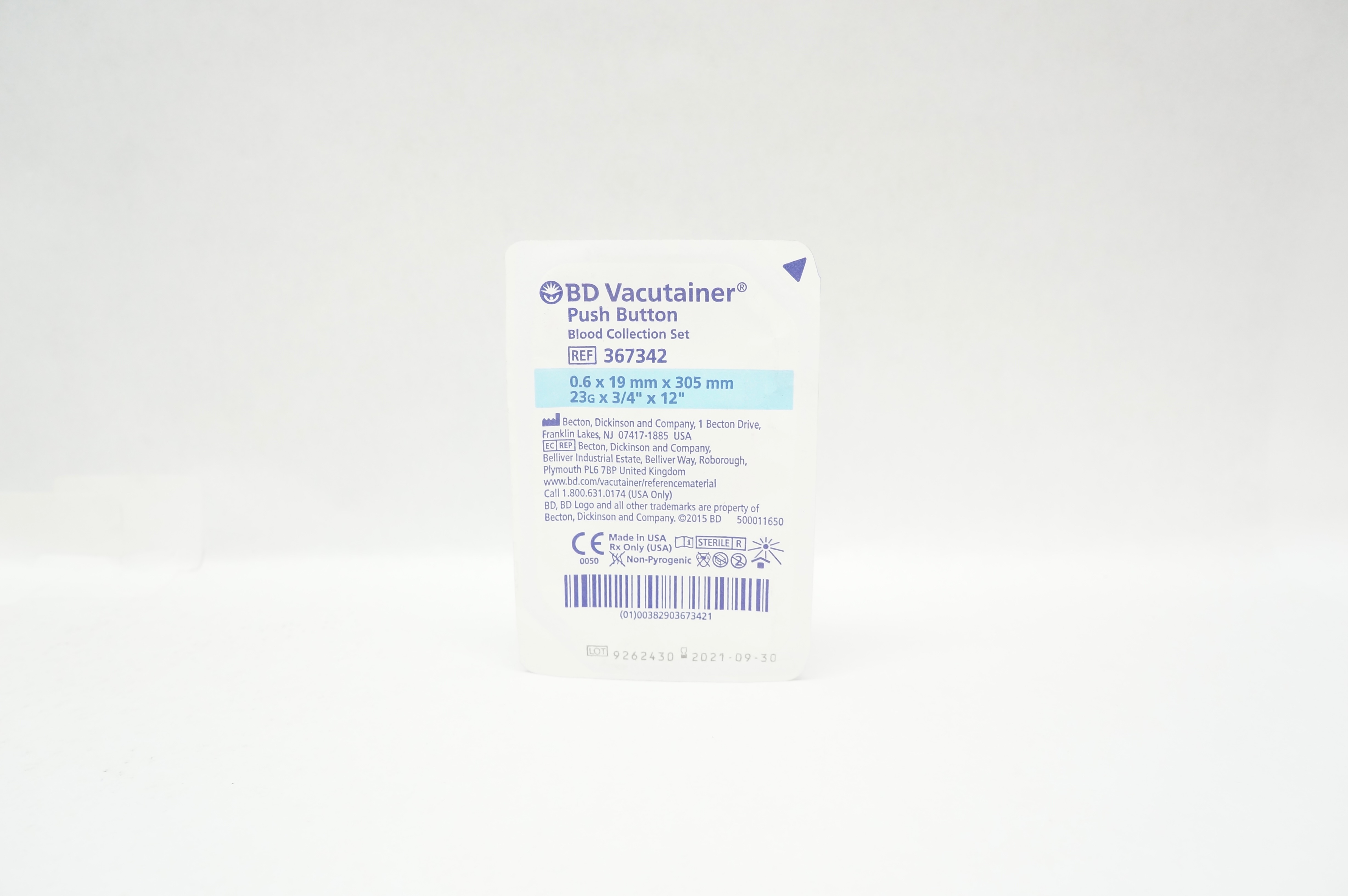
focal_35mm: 27
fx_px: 1010
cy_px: 448
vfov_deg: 47.8
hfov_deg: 67.4
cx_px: 674
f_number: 6.3
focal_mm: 18
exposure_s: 1/80
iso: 800
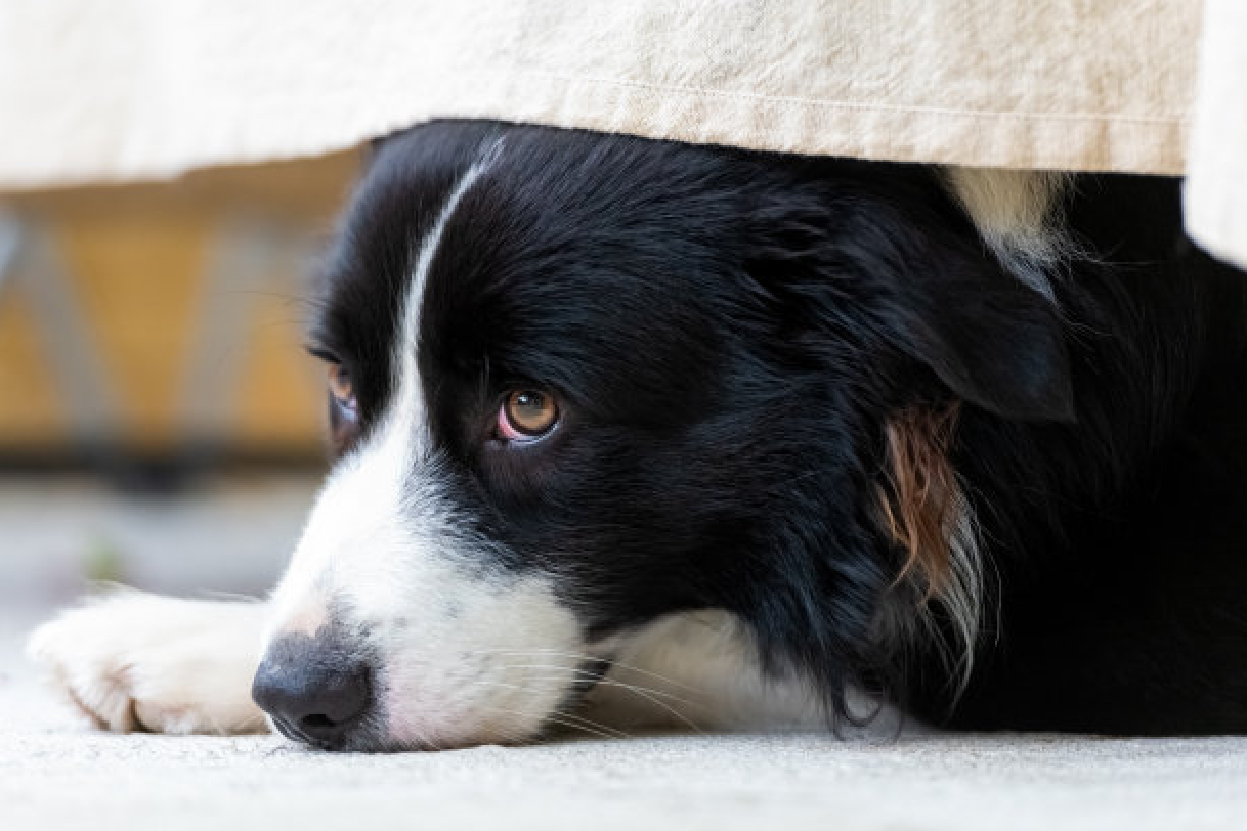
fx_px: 6962
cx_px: 625
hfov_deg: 10.2
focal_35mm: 201
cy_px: 416
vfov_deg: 6.8
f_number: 3.2
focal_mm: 200
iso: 4000
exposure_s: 1/200
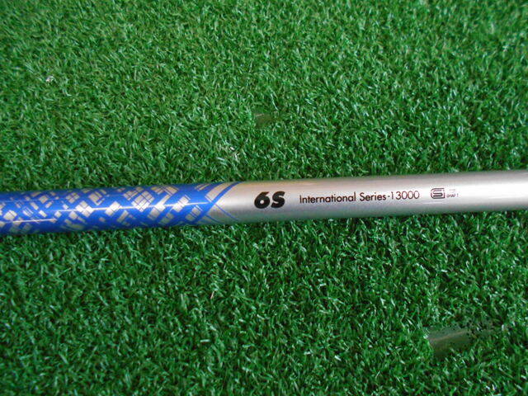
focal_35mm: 26
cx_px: 264
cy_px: 198
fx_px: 397
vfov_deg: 53.1
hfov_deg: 67.3
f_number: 3.2
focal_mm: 4.6
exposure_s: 1/100
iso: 800
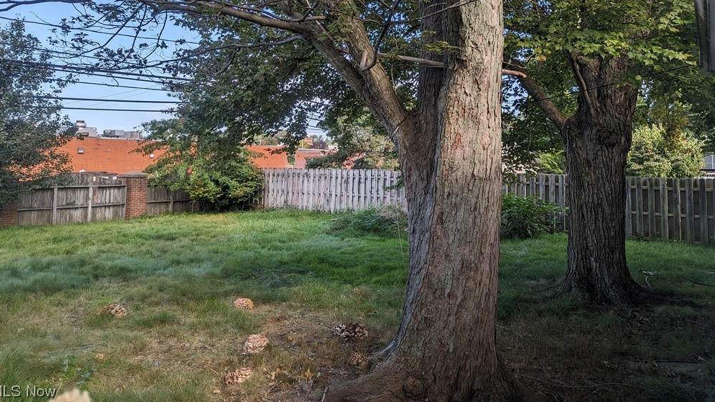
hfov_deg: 69.9
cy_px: 126
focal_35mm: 27
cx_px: 355
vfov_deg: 42.2
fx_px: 512
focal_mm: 6.81
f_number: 1.85
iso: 43
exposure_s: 1/943
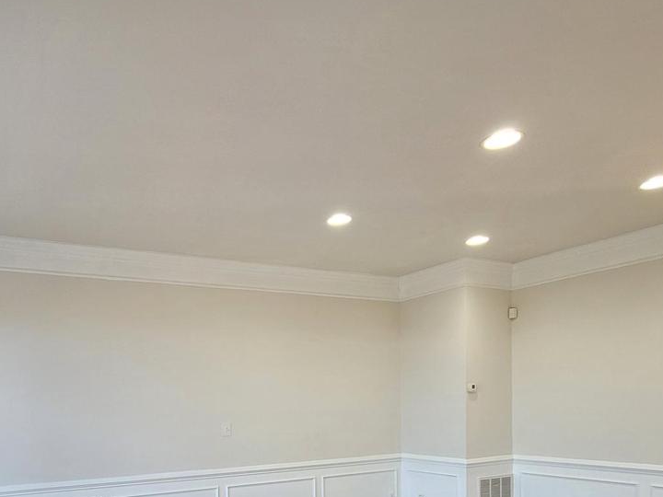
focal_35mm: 26
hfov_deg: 65.0
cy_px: 425
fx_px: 498
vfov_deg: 48.7
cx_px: 205
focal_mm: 2.2
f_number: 2.2
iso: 200
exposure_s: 1/60
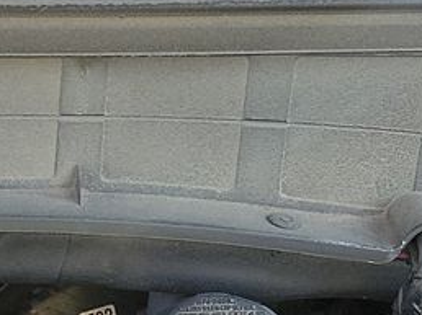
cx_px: -213
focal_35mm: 149
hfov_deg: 12.6
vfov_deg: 9.0
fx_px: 1815
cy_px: 749
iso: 51
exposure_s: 1/119
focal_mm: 6.7
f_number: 1.8
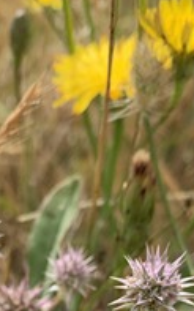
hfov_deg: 18.2
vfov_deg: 26.7
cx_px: 12
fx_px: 593
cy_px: 352
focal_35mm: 70
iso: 25
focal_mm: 4.25
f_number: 1.8
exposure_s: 1/1250
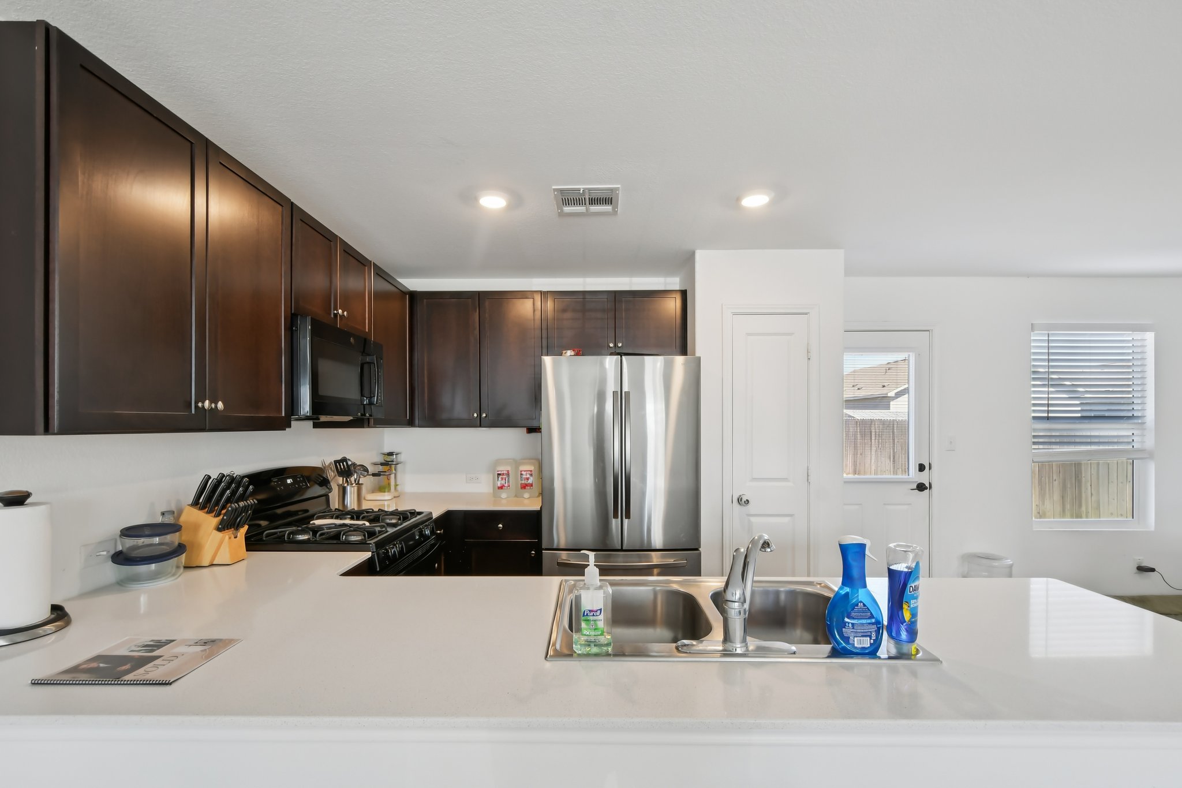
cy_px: 394
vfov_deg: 77.3
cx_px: 591
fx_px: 492
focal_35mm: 15
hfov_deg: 100.4
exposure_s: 1/30
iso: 400
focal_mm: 10
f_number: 8
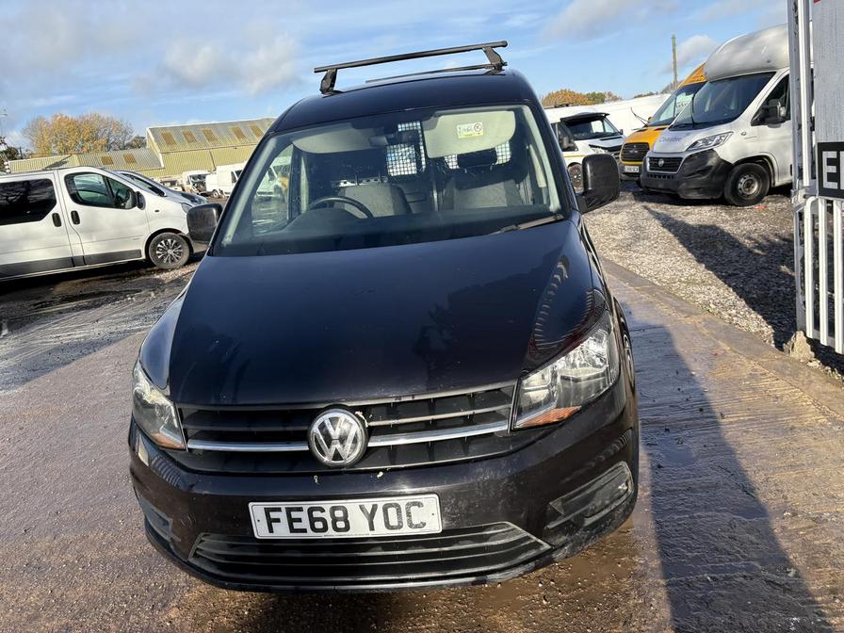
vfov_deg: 53.1
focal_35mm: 26
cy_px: 316
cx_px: 422
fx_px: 634
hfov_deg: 67.3
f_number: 1.6
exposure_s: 1/2012
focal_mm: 5.96
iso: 64
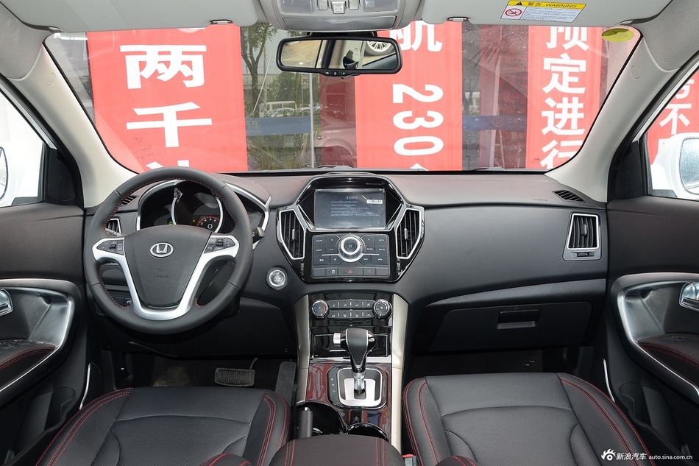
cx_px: 350
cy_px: 233
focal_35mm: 27
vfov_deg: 47.9
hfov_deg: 67.4
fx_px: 524
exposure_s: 1/60
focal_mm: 18
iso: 400
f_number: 6.3
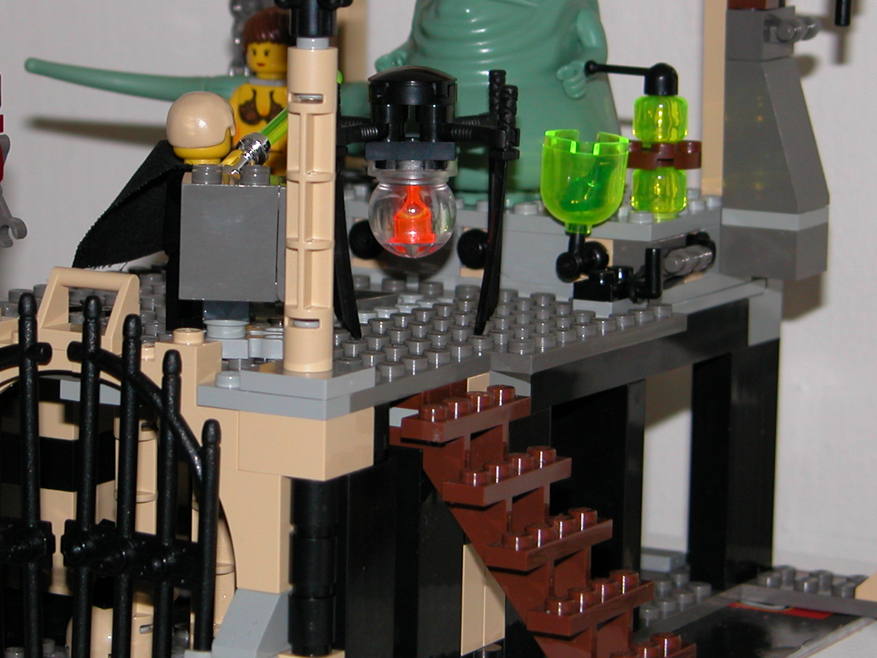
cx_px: 296
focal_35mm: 138
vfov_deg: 10.7
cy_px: 212
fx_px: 3496
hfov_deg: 14.3
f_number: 3.4
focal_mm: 19.9
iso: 100
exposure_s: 1/125
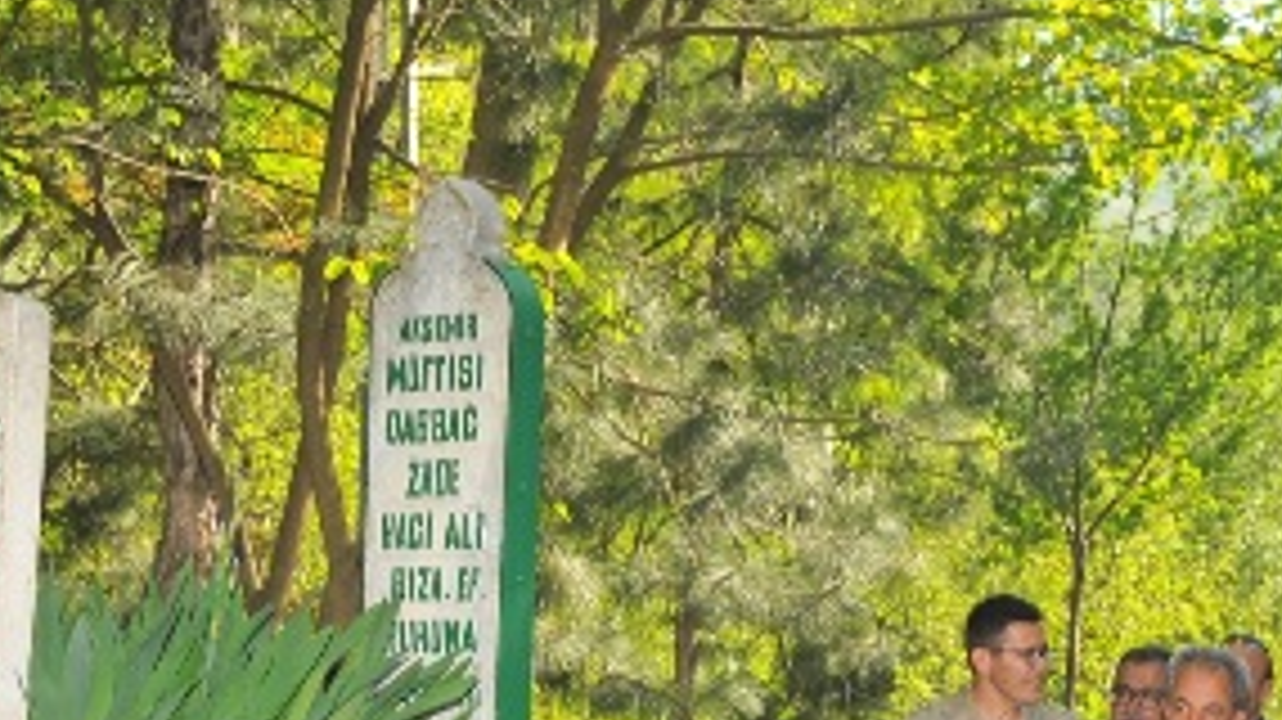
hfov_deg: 20.8
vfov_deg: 11.6
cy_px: 803
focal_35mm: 102
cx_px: 949
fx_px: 3472
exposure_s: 1/250
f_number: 8
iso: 250
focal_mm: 29
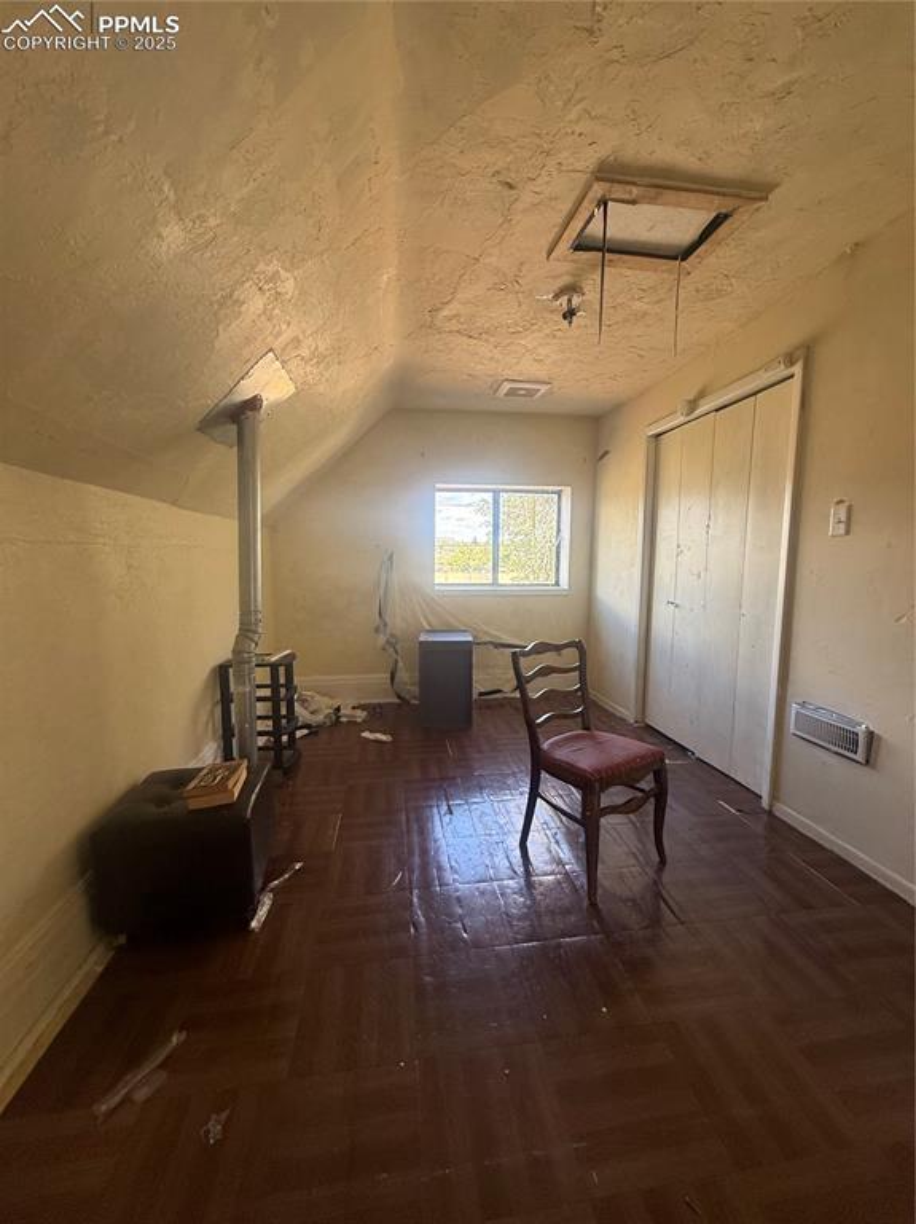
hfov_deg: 85.6
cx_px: 458
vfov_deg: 102.1
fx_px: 495
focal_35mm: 14
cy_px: 612
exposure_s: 1/99
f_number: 2.2
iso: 160
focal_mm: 2.22
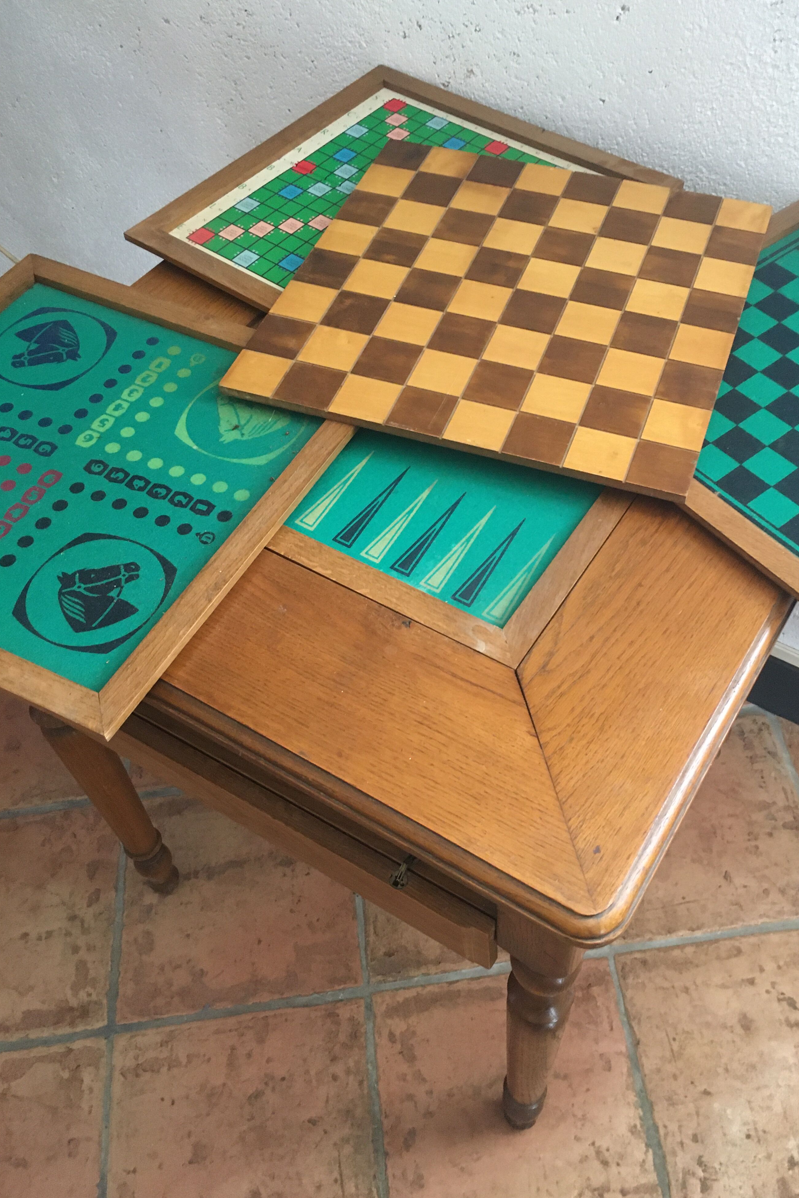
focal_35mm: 31
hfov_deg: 42.2
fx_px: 1032
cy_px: 613
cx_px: 458
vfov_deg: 60.3
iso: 200
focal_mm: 4.15
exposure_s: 1/20
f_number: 2.2
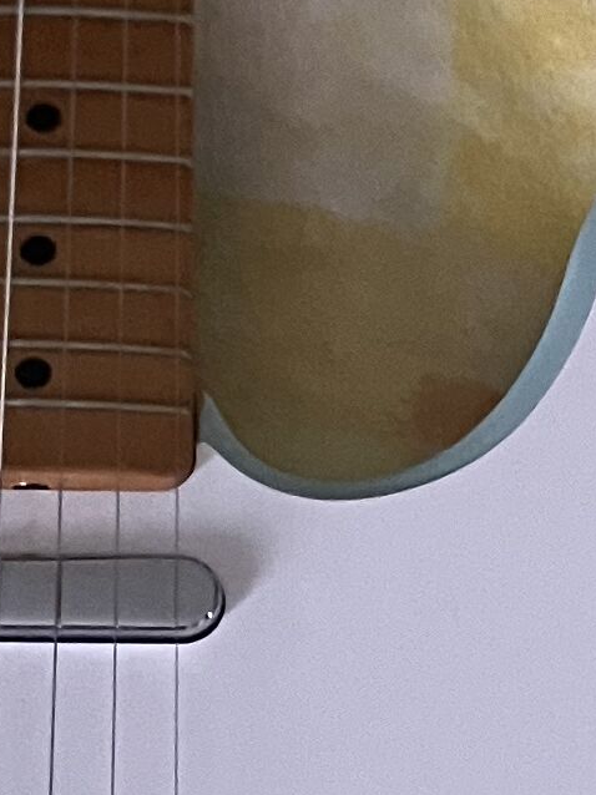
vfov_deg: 11.2
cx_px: 251
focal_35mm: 177
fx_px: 4066
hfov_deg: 8.4
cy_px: 359
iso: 320
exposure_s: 1/44
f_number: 1.8
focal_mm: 3.99
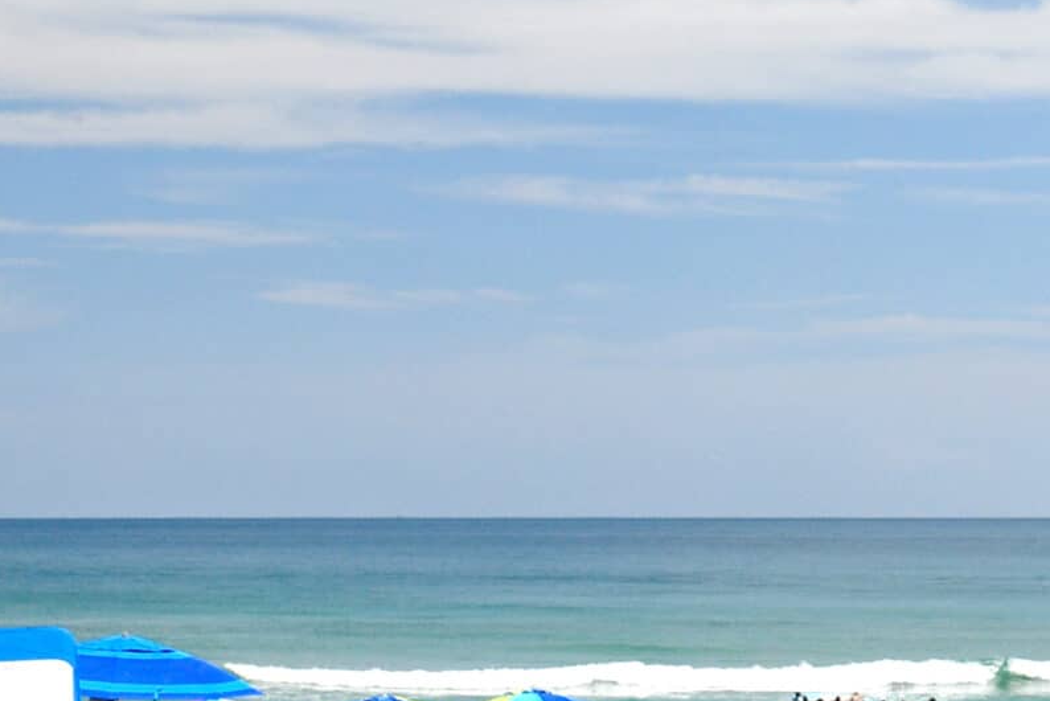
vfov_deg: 9.5
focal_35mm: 145
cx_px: 1243
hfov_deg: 13.8
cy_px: 226
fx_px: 4230
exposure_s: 1/500
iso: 200
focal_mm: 27
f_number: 8
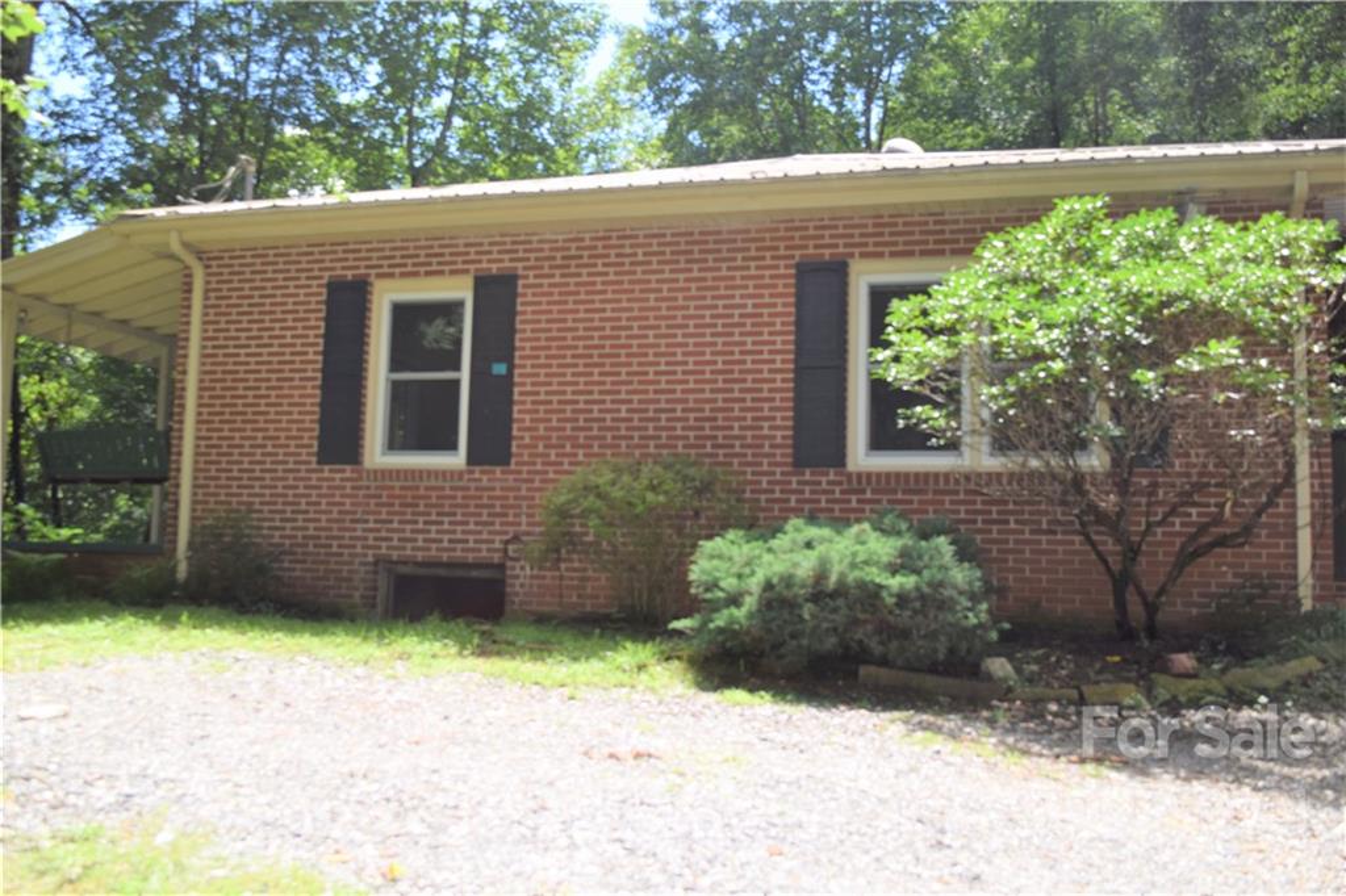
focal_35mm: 36
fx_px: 1345
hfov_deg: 53.1
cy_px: 448
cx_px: 673
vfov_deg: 36.8
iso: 100
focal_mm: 24
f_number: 6.3
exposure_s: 1/160
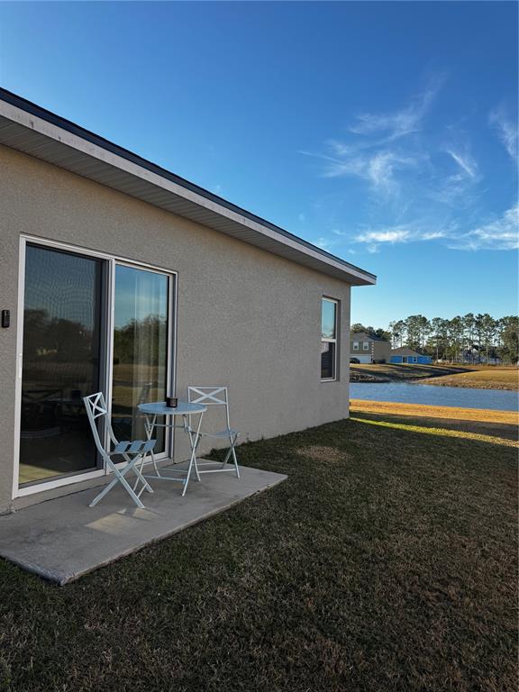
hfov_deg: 56.8
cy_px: 346
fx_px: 480
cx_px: 260
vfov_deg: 71.6
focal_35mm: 24
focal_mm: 6.76
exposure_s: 1/2041
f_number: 1.78
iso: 80
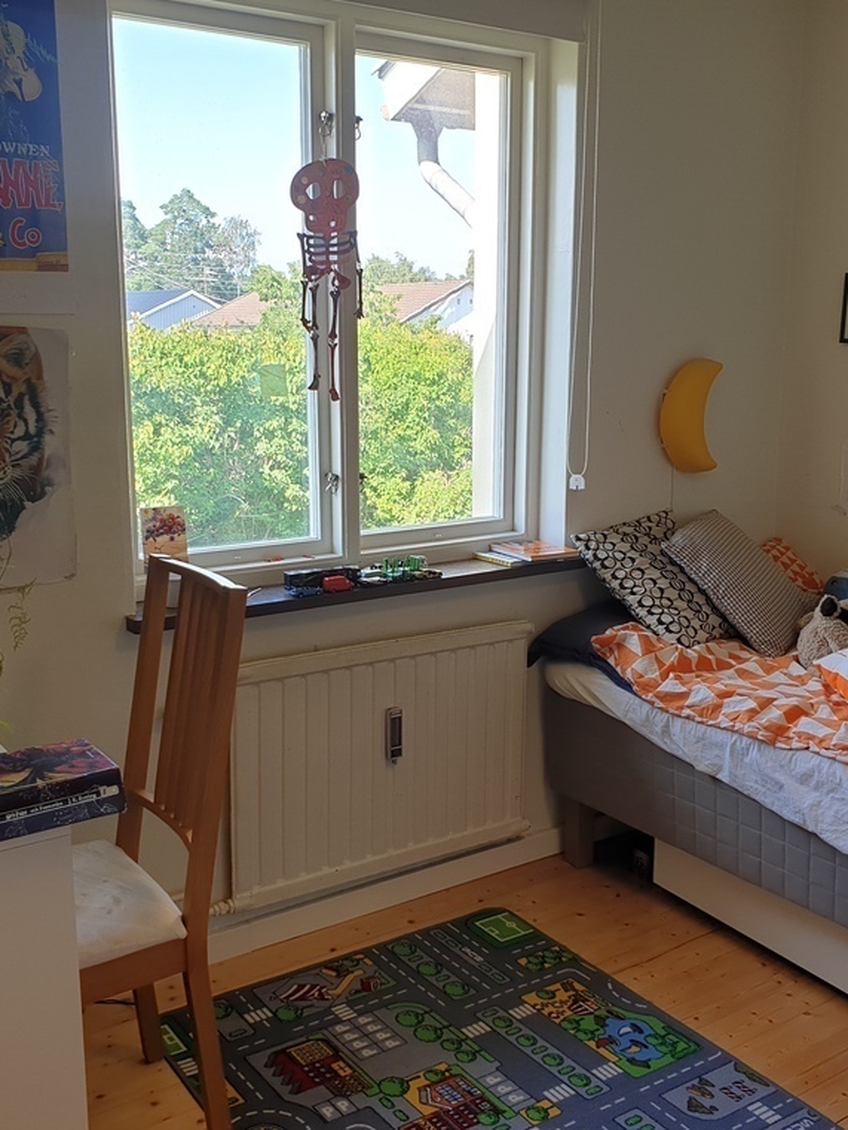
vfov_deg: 52.6
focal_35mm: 35
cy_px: 567
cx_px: 410
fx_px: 1143
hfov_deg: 40.7
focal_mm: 4.3
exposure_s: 1/74
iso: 50
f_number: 2.4
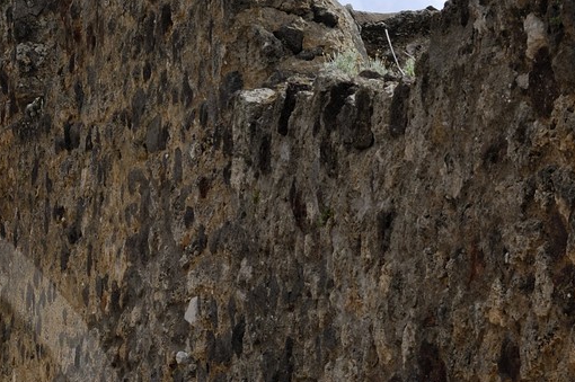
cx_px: -292
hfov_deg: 9.5
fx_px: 3376
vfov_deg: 6.4
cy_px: 597
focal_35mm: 212
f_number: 12
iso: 100
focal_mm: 45
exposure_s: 1/100
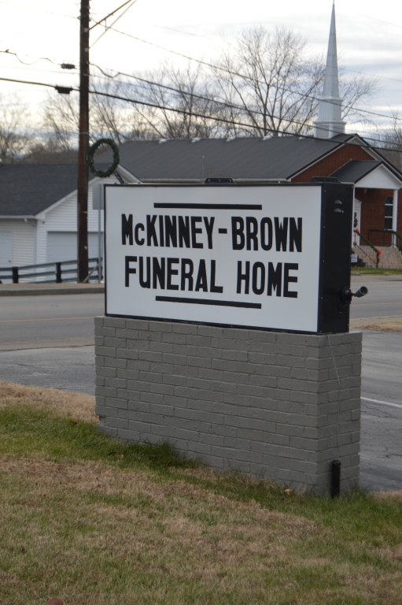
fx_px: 1384
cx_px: 201
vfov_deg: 24.6
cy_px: 302
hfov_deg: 16.5
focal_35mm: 82
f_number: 6.3
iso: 100
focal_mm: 55
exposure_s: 1/160
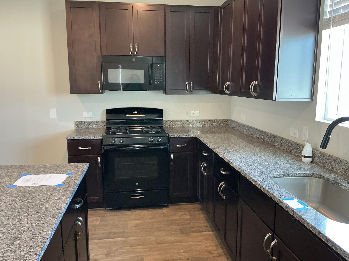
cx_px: 174
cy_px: 130
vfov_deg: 48.2
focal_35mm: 29
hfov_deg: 61.7
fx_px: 292
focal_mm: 3
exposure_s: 1/60
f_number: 1.8
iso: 125
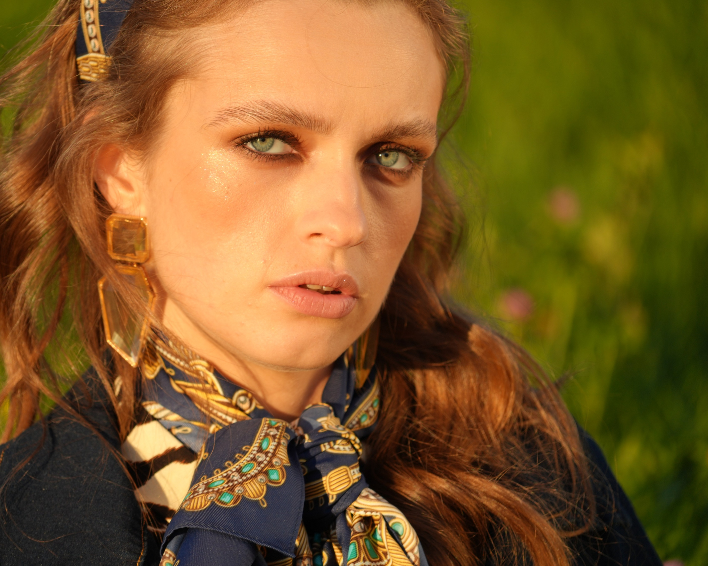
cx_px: 283
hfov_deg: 7.5
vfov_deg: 6.0
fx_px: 5364
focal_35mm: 256
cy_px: 283
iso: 200
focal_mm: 227
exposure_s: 1/320
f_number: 7.1
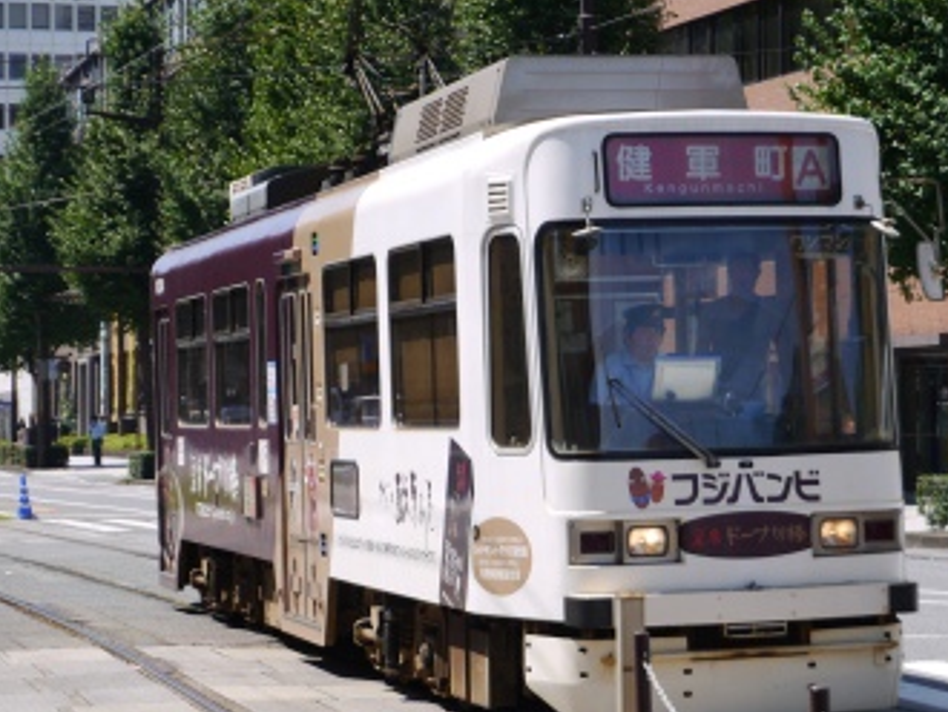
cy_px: 370
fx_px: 3124
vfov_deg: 13.0
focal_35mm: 114
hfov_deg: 17.2
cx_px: 623
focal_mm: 42
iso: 160
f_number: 8
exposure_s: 1/320
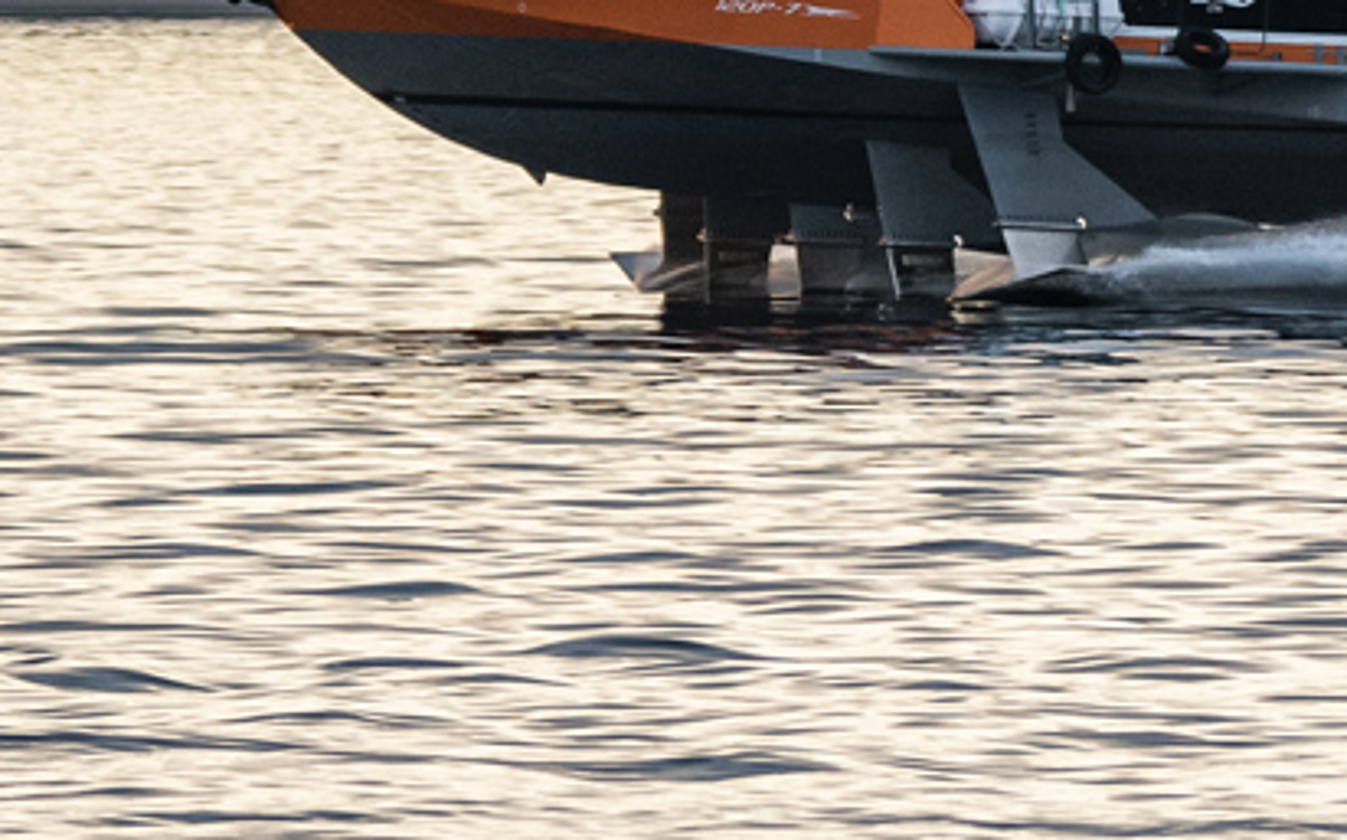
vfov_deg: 1.4
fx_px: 34048
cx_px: 1566
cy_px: -245
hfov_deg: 2.3
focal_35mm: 928
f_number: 6.3
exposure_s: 1/250
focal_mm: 250
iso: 640
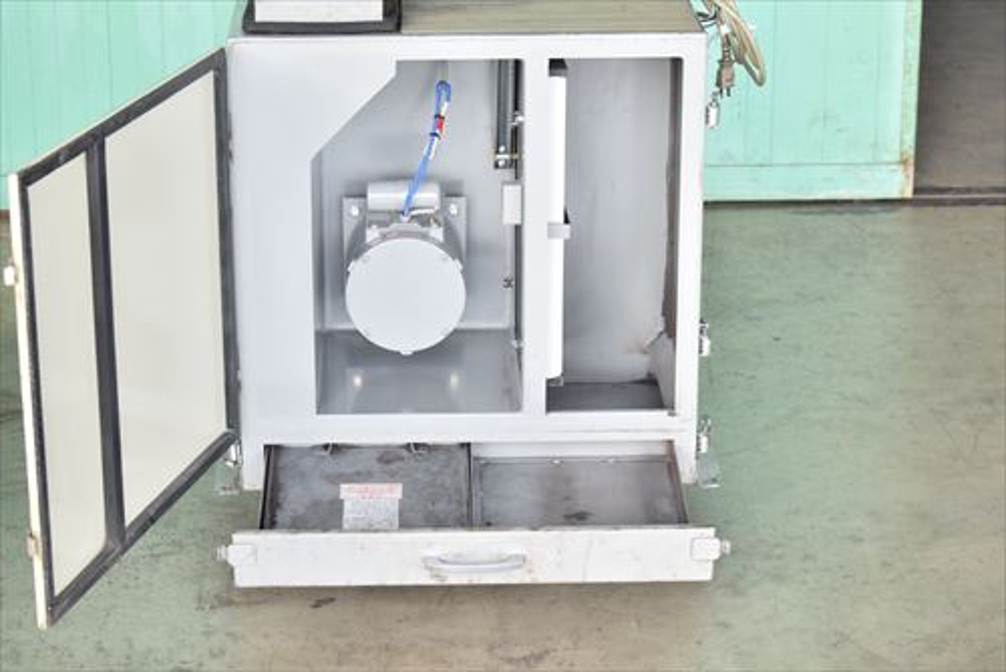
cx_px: 503
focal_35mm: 82
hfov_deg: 24.6
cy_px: 336
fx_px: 2307
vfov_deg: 16.6
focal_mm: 55
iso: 1250
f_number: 6.3
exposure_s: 1/160
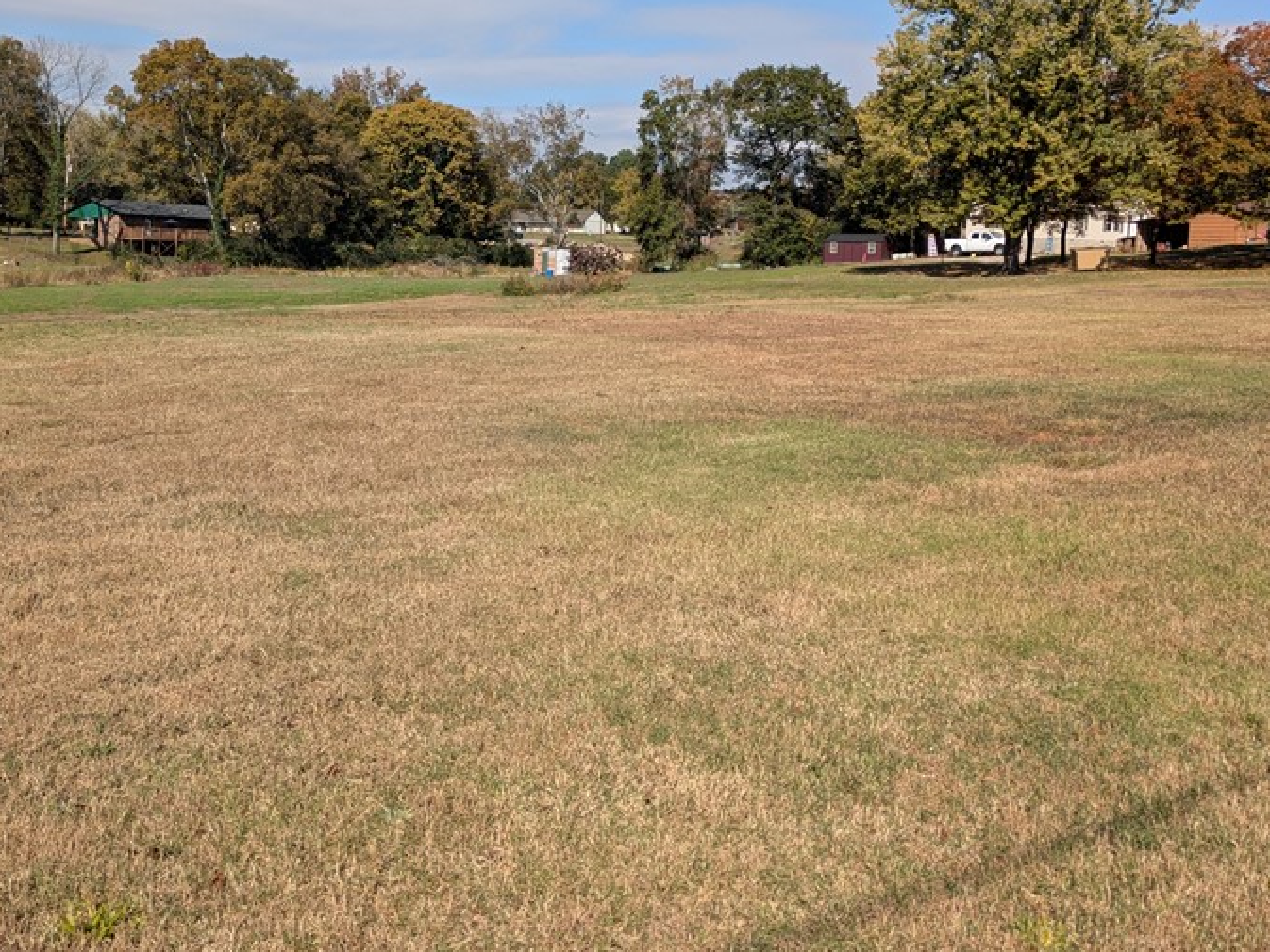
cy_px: 419
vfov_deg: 37.7
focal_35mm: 38
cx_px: 493
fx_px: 1394
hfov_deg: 48.6
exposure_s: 1/1692
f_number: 1.89
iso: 45
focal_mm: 5.43
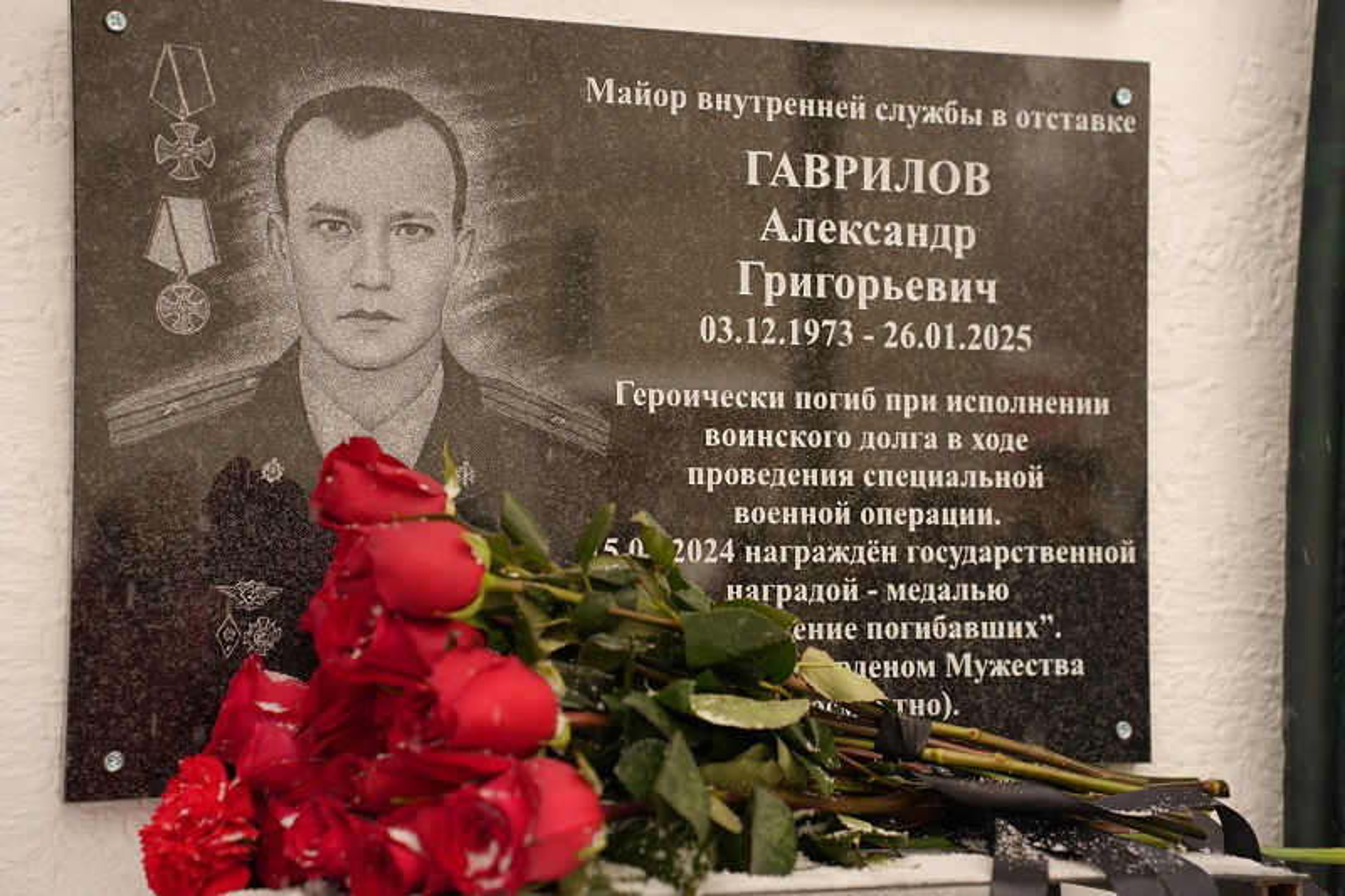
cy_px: 448
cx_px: 672
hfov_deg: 29.2
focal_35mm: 69
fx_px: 2577
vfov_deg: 19.7
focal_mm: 69
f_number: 4
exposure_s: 1/160
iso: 160
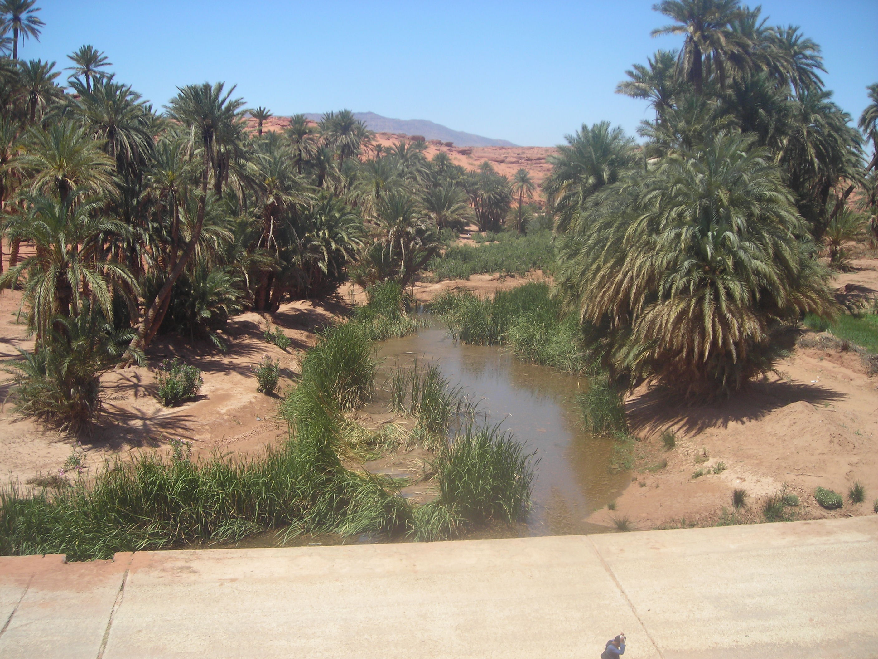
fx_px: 964
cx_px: 439
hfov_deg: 49.0
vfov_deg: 37.7
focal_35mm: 38
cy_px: 330
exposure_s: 1/145
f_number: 6.4
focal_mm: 6.3
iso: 50
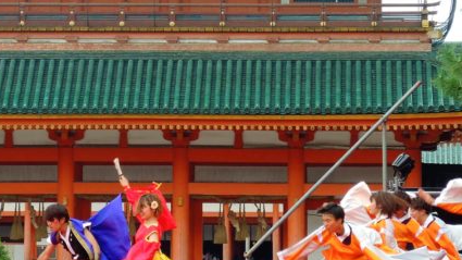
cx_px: 107
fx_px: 3761
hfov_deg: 7.0
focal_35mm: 307
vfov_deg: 4.0
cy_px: 44
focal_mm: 25
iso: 140
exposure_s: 1/250
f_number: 3.5
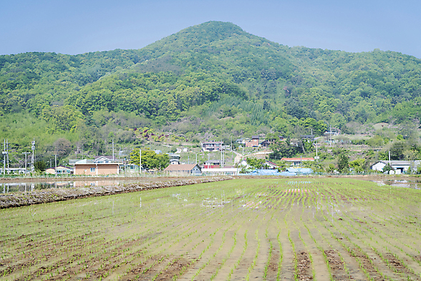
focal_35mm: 51
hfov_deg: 38.9
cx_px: 214
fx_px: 596
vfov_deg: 26.5
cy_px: 139
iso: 200
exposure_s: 1/640
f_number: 4
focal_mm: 50
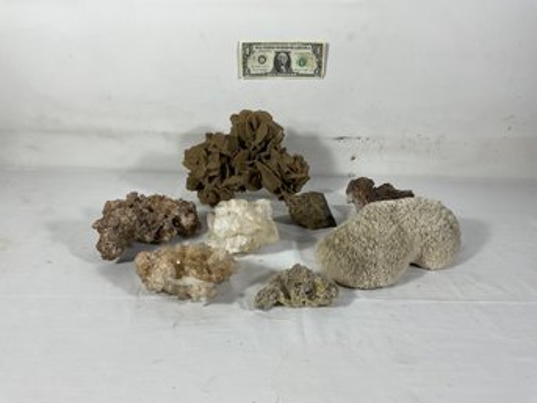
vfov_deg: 48.2
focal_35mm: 29
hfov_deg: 61.7
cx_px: 268
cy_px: 202
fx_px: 450
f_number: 1.8
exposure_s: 1/121
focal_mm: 3
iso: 16
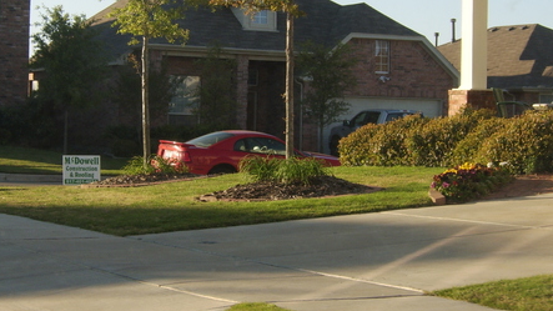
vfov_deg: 14.2
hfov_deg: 24.9
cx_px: 203
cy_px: 89
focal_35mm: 85
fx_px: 1246
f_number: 6.7
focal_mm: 14.04
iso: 71
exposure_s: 1/114
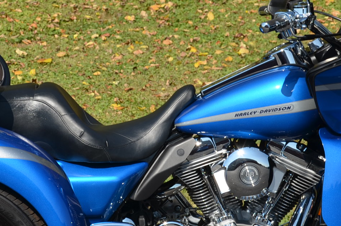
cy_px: 155
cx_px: 138
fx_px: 1777
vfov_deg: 7.3
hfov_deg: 11.0
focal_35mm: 188
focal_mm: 48
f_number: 8
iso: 110
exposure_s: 1/250
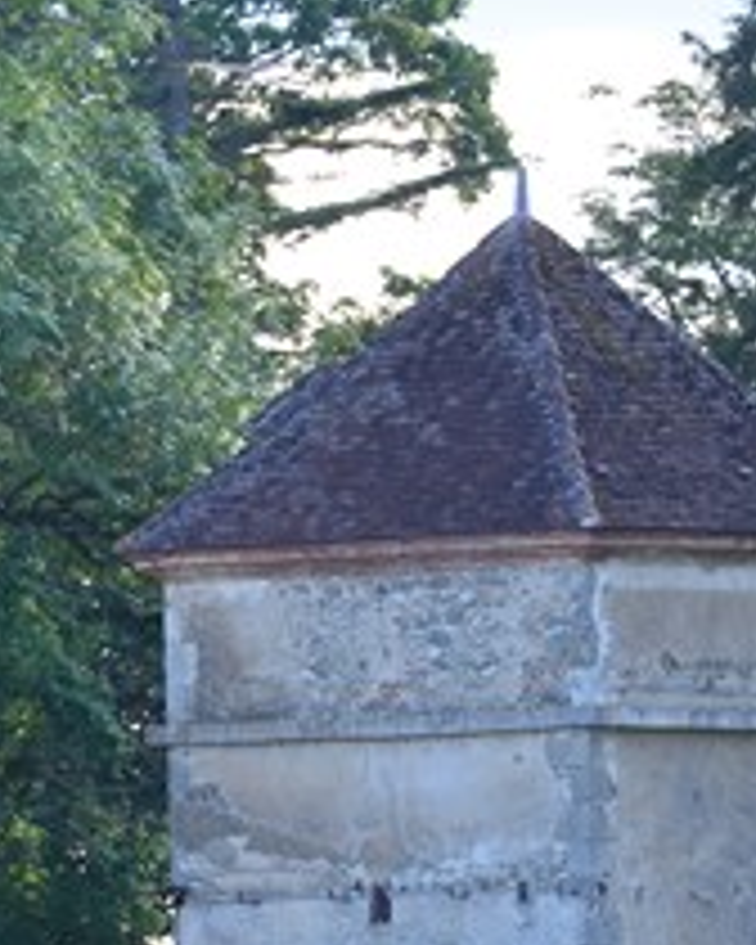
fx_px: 15442
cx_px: 450
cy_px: 700
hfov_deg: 2.8
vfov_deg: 3.5
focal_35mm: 552
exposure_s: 1/60
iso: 250
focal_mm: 165
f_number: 10
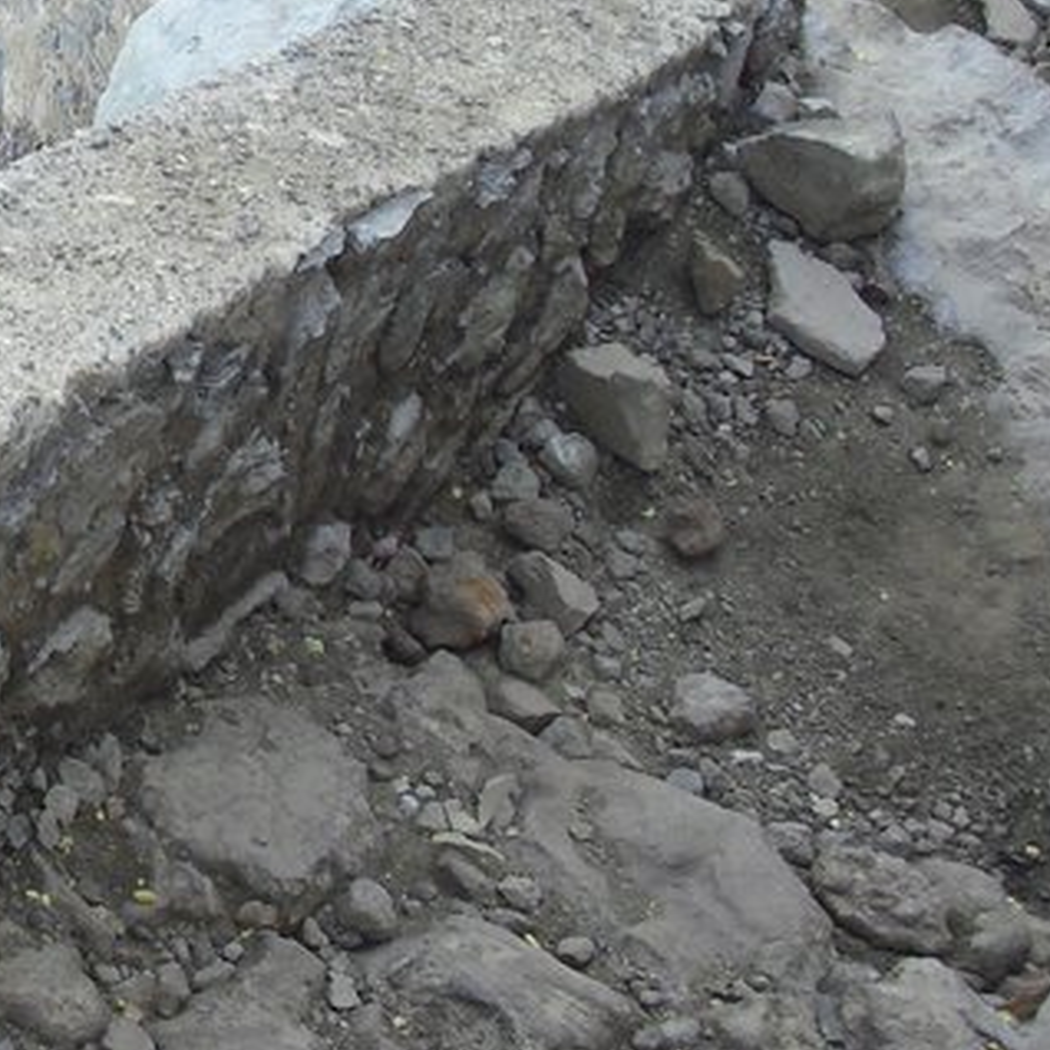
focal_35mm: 108
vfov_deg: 16.0
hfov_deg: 15.1
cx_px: -469
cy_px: 155
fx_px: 3706
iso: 100
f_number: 2.8
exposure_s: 1/320
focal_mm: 6.2
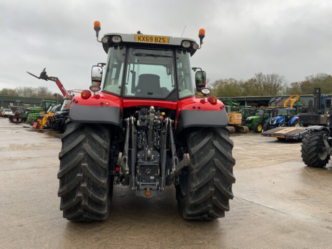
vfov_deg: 48.2
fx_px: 278
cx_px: 166
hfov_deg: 61.7
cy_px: 124
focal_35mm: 29
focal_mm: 3
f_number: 1.8
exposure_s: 1/122
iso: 20
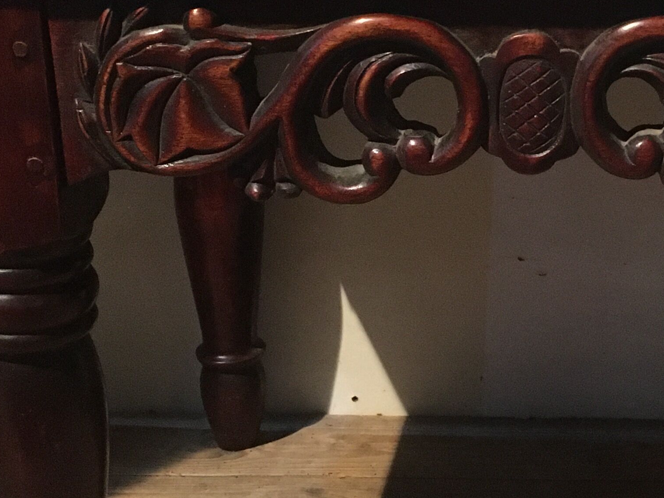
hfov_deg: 24.6
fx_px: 1477
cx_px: 591
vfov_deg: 19.1
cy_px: 160
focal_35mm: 77
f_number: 2.2
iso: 320
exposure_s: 1/17
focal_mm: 4.15
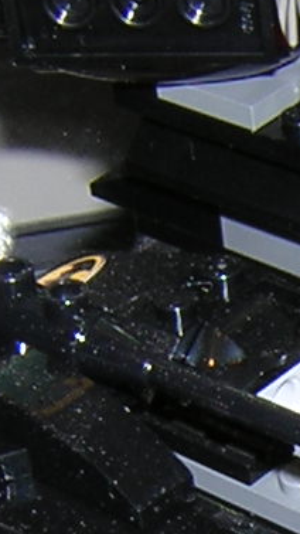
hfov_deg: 6.4
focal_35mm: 185
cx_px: 526
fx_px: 2617
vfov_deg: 11.5
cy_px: 579
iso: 100
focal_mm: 5.2
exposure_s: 1/60.1
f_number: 5.4
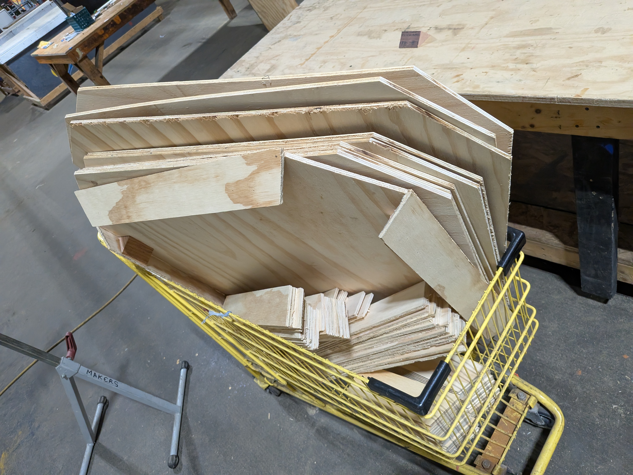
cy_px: 238
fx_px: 439
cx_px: 316
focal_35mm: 24
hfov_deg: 71.6
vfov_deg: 56.8
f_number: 1.7
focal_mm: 4.53
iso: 1570
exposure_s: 1/438
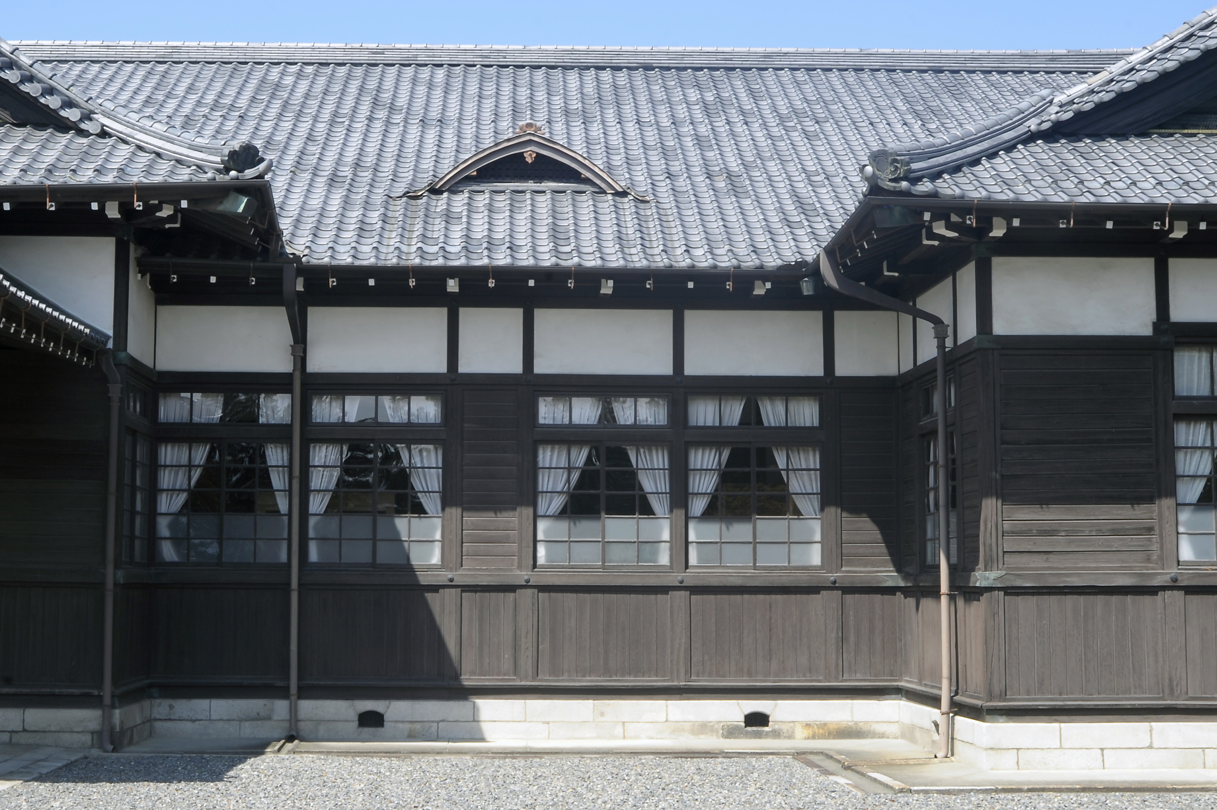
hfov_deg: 58.7
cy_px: 405
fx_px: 1081
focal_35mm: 32
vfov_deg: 41.1
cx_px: 608
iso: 200
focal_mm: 32
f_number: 22
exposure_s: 1/50
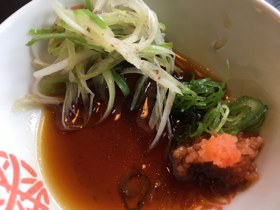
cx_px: 140
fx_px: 235
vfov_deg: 48.2
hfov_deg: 61.7
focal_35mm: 29
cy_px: 105
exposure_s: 1/30
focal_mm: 4.15
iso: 50
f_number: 2.2
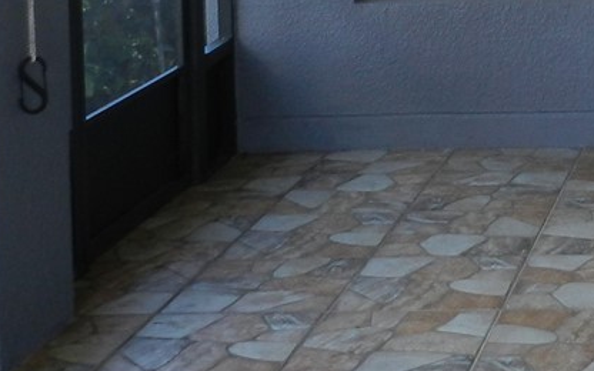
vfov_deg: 12.0
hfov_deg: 19.4
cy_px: -265
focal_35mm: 102
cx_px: 671
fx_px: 1651
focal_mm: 4.5
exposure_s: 1/80
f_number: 3.5
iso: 160
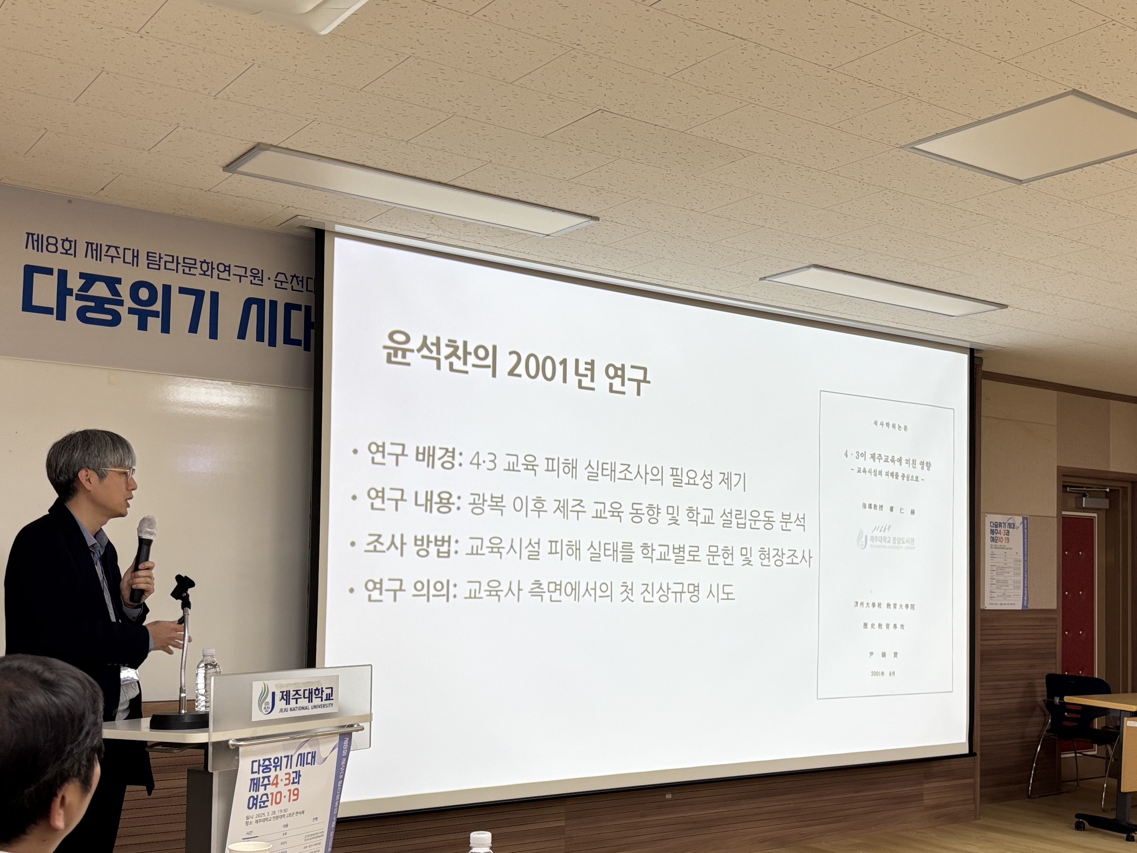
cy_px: 508
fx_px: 1281
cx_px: 579
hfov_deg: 47.9
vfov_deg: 36.7
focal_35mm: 39
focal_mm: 5.96
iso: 80
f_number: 1.6
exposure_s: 1/120
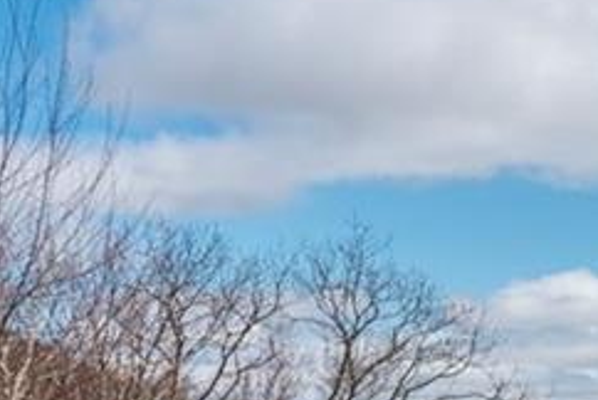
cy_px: 451
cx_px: 788
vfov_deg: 9.2
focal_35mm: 148
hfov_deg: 13.3
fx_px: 2461
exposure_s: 1/2000
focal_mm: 35
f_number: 7.1
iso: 320
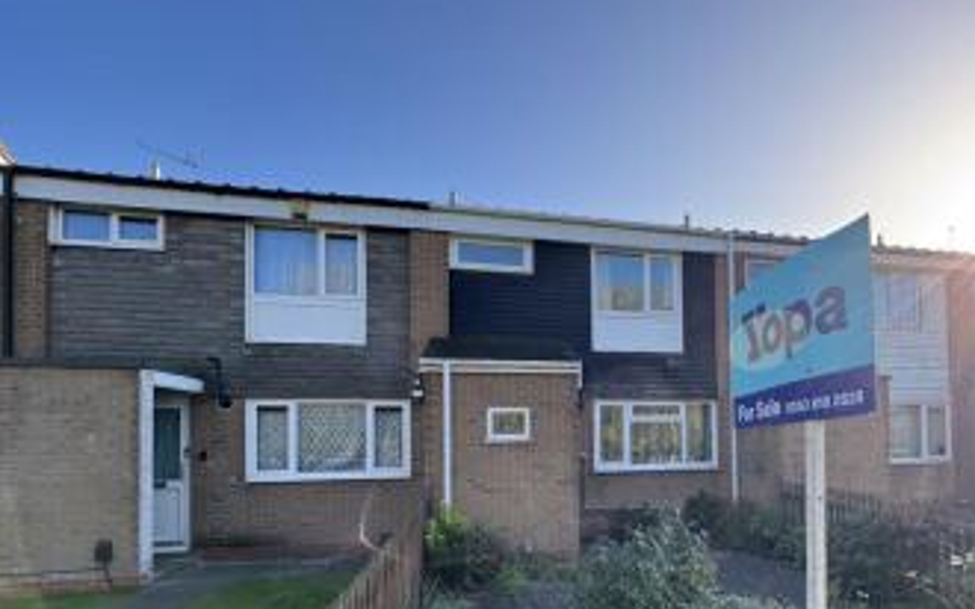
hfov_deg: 86.7
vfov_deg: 60.1
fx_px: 505
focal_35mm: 19
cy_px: 424
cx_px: 595
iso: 40
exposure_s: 1/306
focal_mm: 2.22
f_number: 2.2
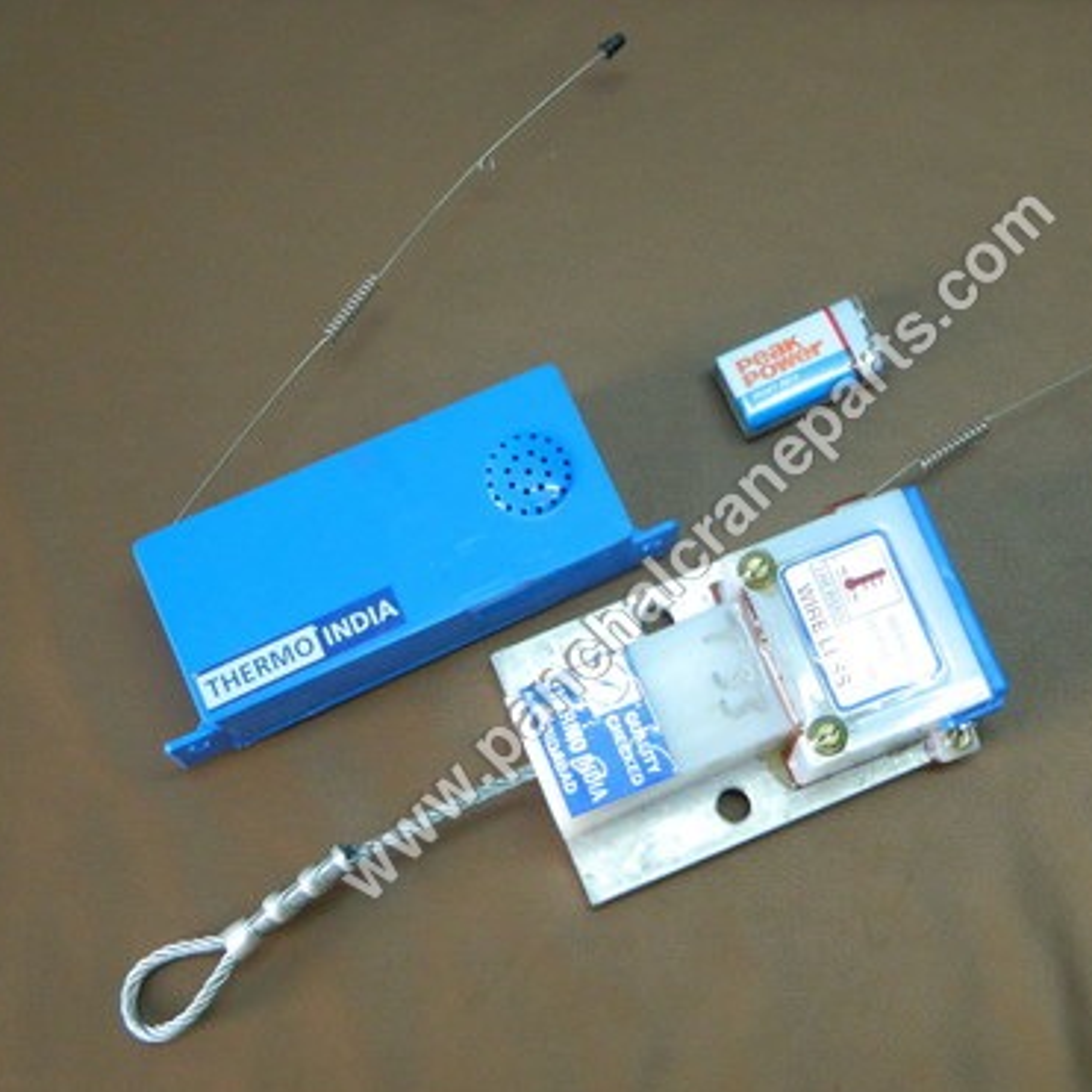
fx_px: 1999
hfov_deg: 30.4
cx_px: 695
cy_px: 549
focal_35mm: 56
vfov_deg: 30.6
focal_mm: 8.4
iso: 400
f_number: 3.6
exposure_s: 1/25
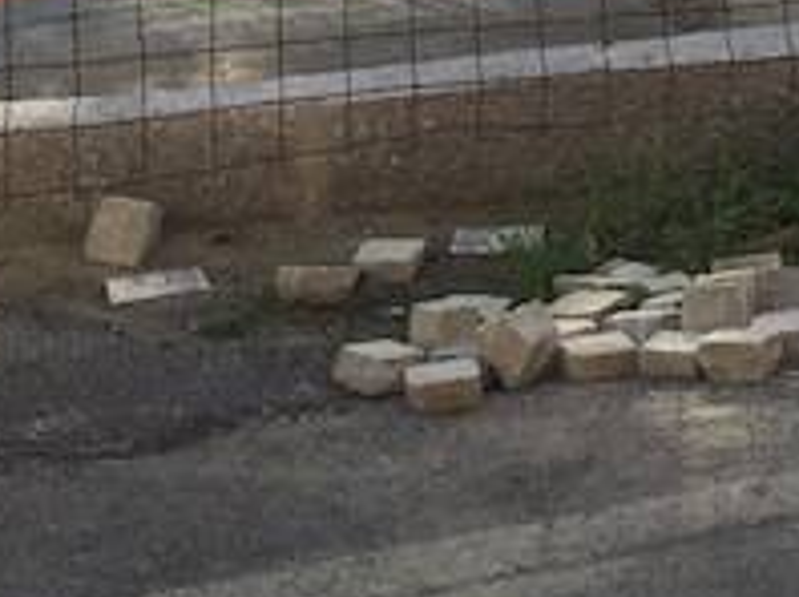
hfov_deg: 14.1
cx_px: 1174
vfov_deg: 10.1
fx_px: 3043
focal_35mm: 132
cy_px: -696
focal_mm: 4.15
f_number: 2.2
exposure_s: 1/573
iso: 32
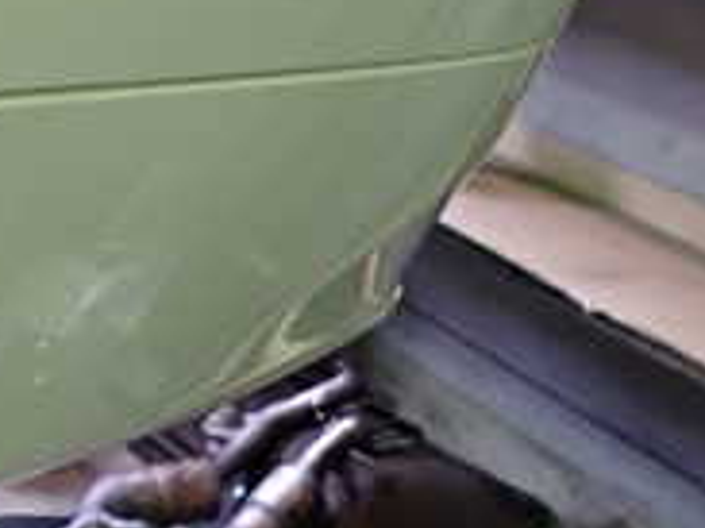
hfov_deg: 21.7
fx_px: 1669
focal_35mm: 82
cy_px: -143
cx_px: -196
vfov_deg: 17.0
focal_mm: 4.5
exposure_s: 1/30
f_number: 2
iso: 250
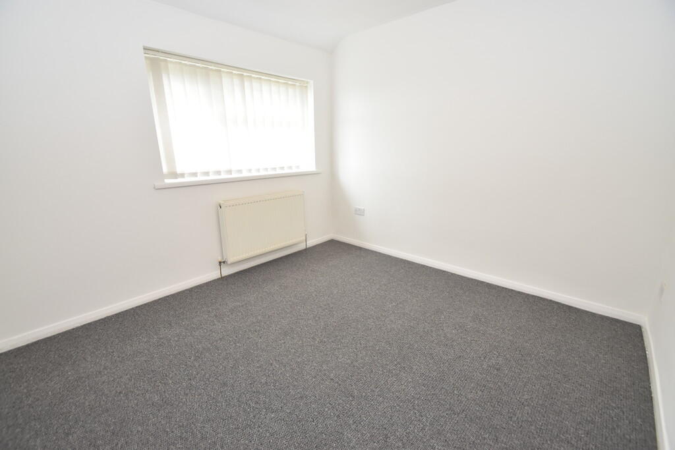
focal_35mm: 15
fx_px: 281
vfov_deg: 77.3
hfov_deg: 100.4
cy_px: 225
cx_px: 338
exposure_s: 1/125
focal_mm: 10
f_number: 5.6
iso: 800
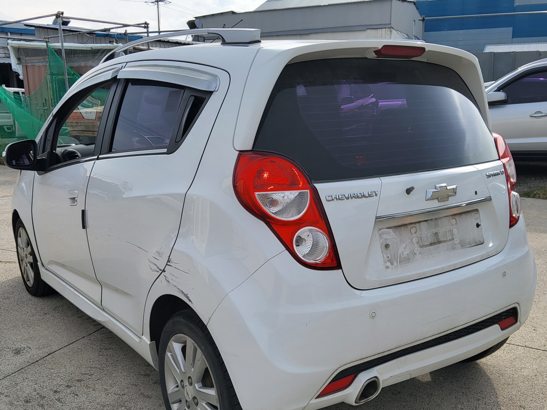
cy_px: 254
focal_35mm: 34
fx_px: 537
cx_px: 254
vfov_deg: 41.5
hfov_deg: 53.9
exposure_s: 1/218
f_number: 1.8
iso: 12
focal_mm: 3.98
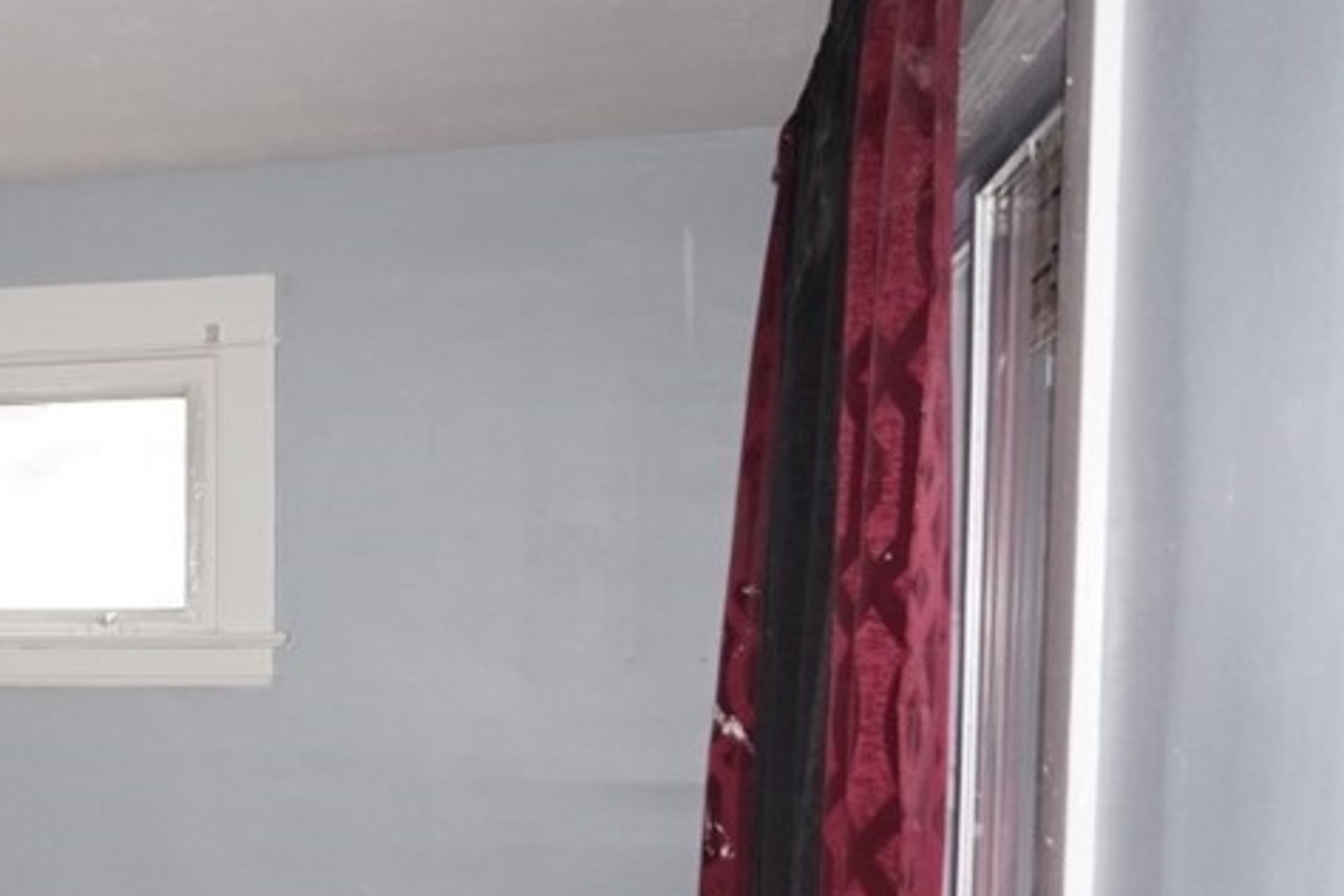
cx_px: -153
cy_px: 777
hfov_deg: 31.8
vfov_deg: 24.0
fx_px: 2053
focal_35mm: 55
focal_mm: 16
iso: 800
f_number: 3.5
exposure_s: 1/160
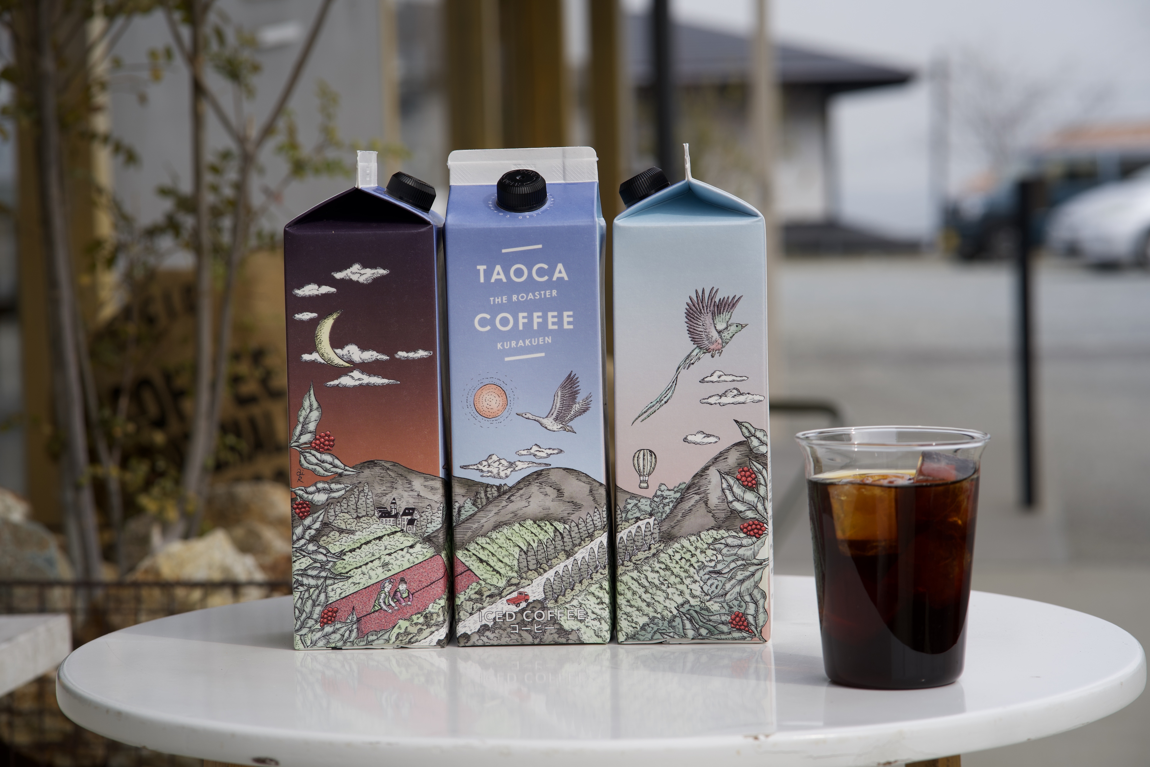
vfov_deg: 16.1
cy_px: 384
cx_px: 575
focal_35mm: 85
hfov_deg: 23.9
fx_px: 2715
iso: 100
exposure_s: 1/200
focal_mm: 85
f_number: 8
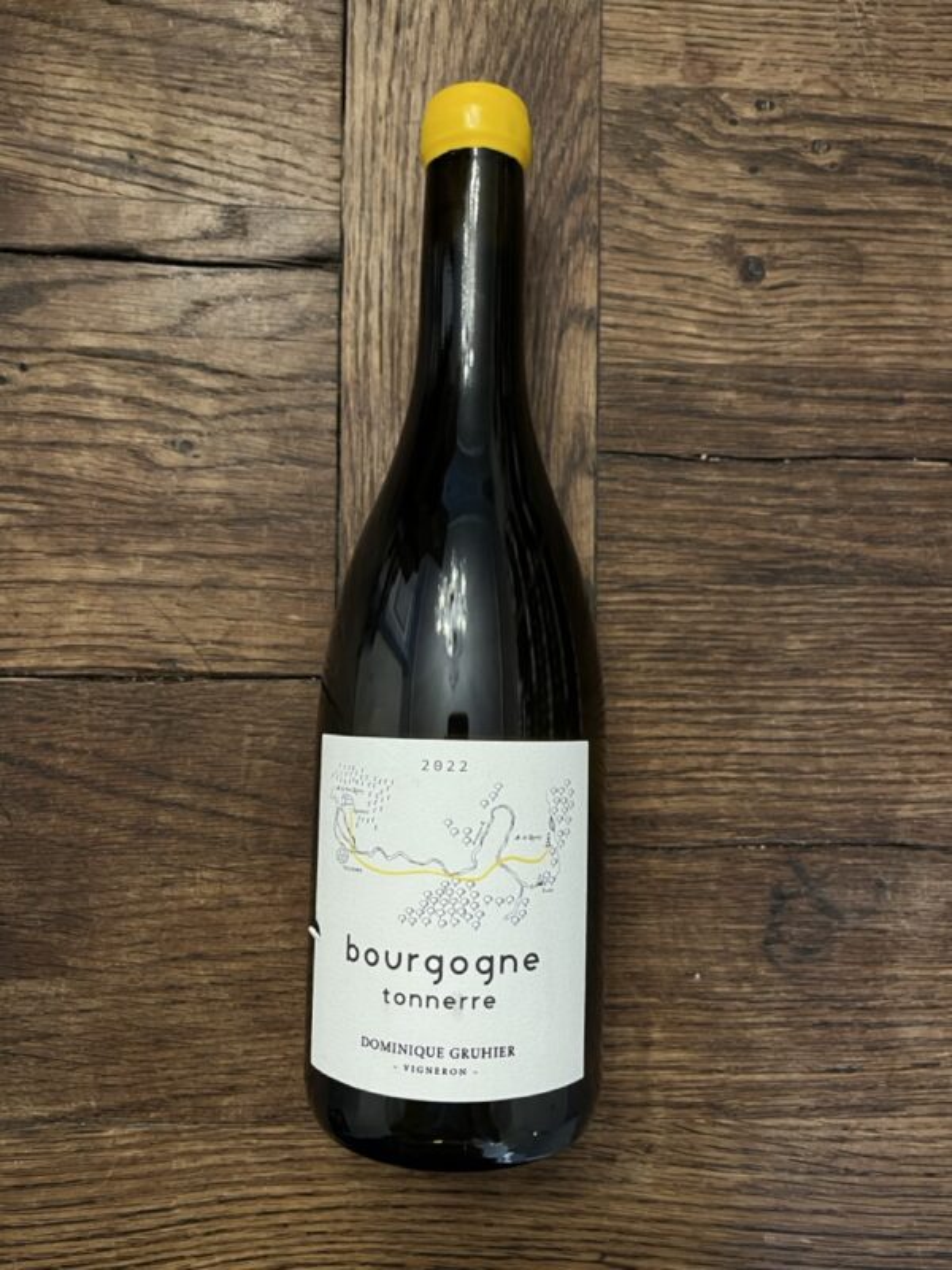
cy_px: 635
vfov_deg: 67.3
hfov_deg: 53.1
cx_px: 476
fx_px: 953
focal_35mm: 26
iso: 320
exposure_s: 1/50
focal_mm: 5.1
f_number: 1.6
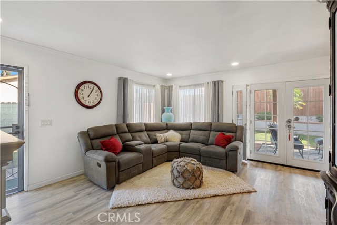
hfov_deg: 96.7
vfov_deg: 73.8
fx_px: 150
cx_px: 168
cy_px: 112
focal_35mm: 16
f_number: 22
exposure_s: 15
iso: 64
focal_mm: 16
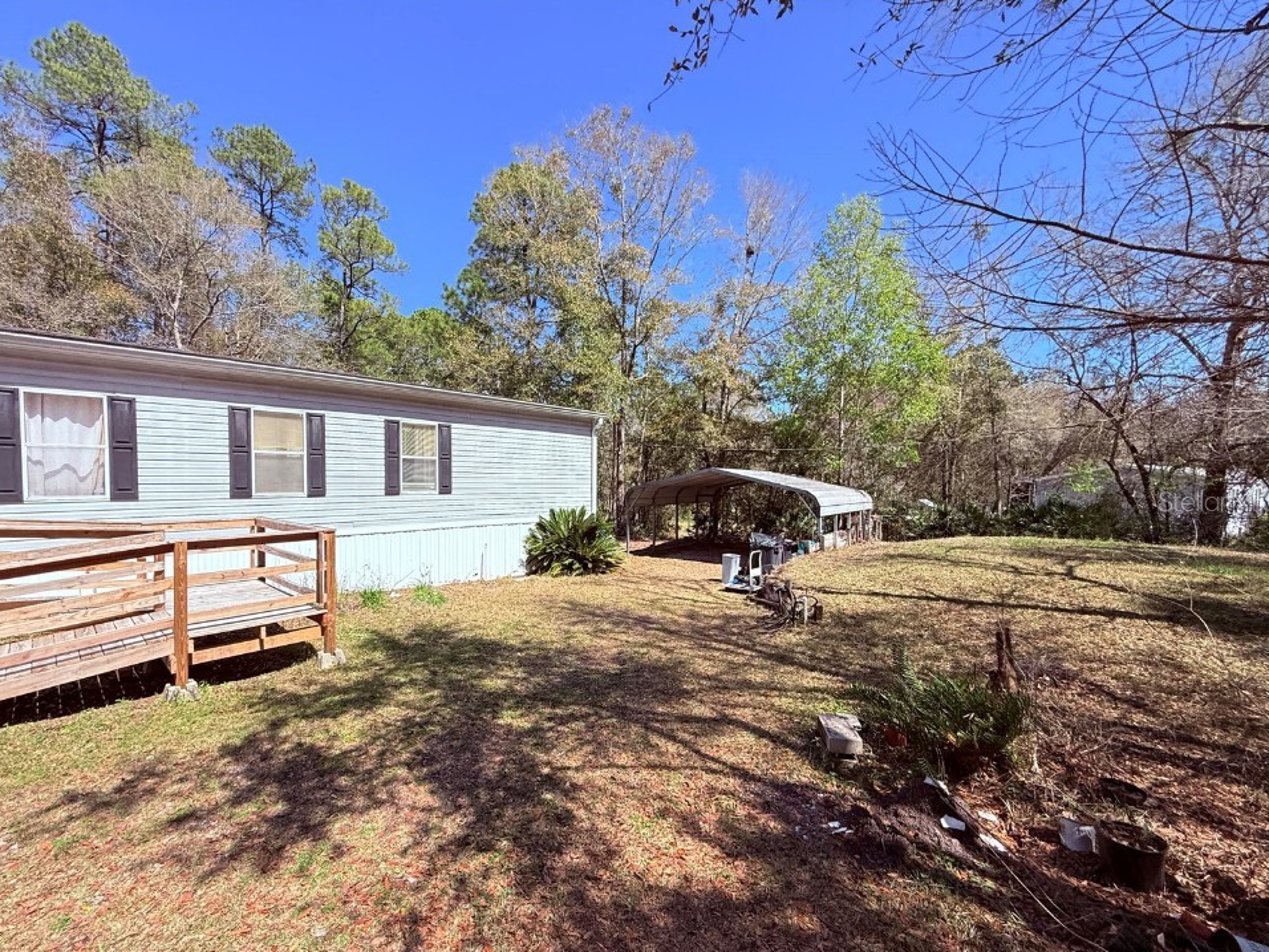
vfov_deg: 81.7
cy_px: 501
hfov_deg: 98.1
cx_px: 604
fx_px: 550
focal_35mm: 15
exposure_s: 1/1001
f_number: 2.2
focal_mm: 2.22
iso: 64
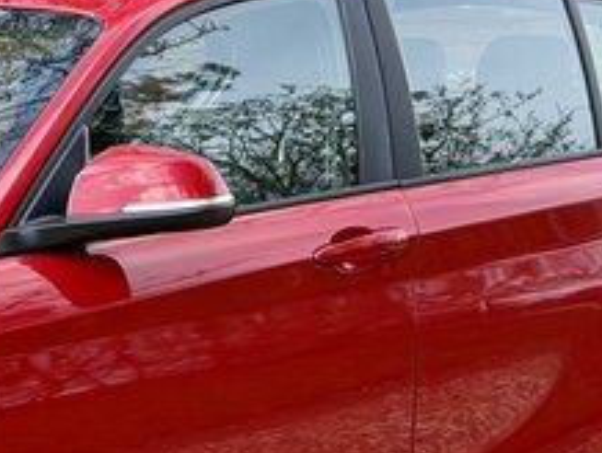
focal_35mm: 176
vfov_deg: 8.4
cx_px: -83
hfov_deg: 11.0
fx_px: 3064
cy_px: 522
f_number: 1.78
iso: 64
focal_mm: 6.76
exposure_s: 1/1403
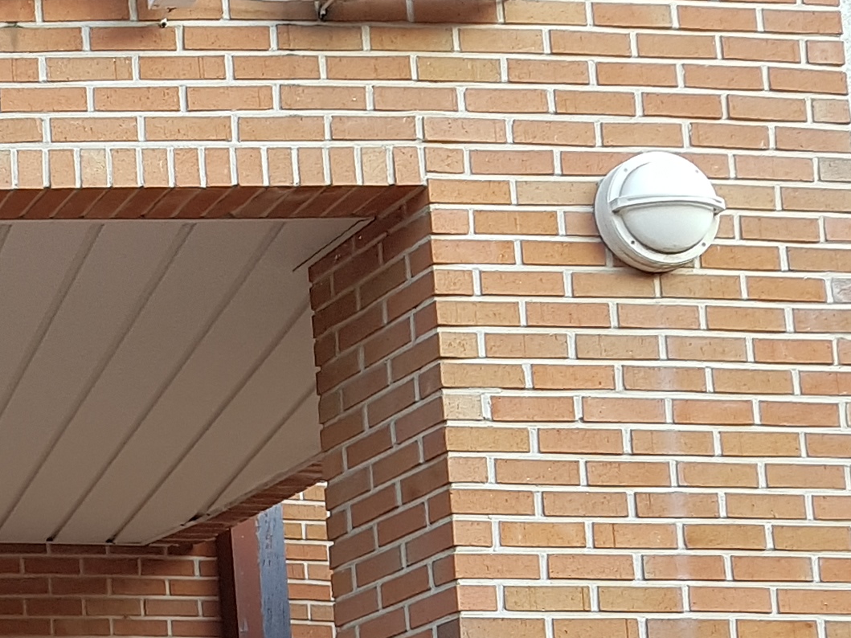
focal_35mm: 99
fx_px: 2434
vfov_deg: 14.4
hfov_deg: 16.4
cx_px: -720
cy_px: 778
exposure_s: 1/191
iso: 50
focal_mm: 4.2
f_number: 1.7
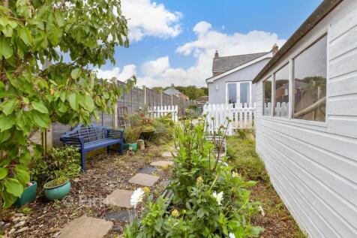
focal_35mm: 15
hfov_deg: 100.4
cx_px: 178
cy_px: 119
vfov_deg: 77.3
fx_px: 149
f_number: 8
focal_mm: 10
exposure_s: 1/80
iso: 160
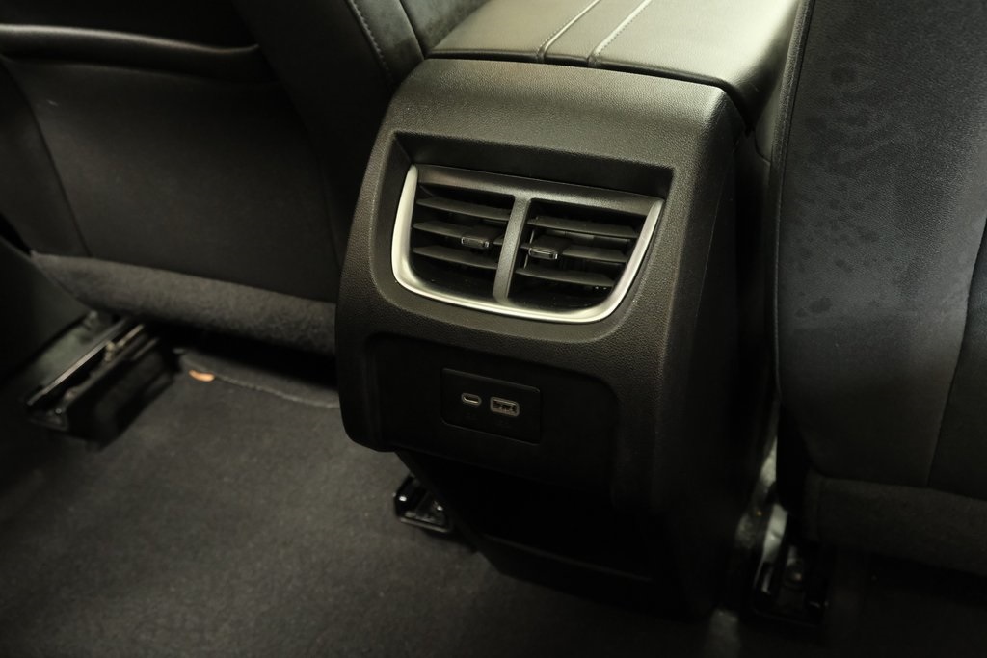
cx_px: 494
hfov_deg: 53.1
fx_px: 987
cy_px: 329
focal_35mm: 36
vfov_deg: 36.9
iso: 6400
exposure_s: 1/20
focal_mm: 24.3
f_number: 5
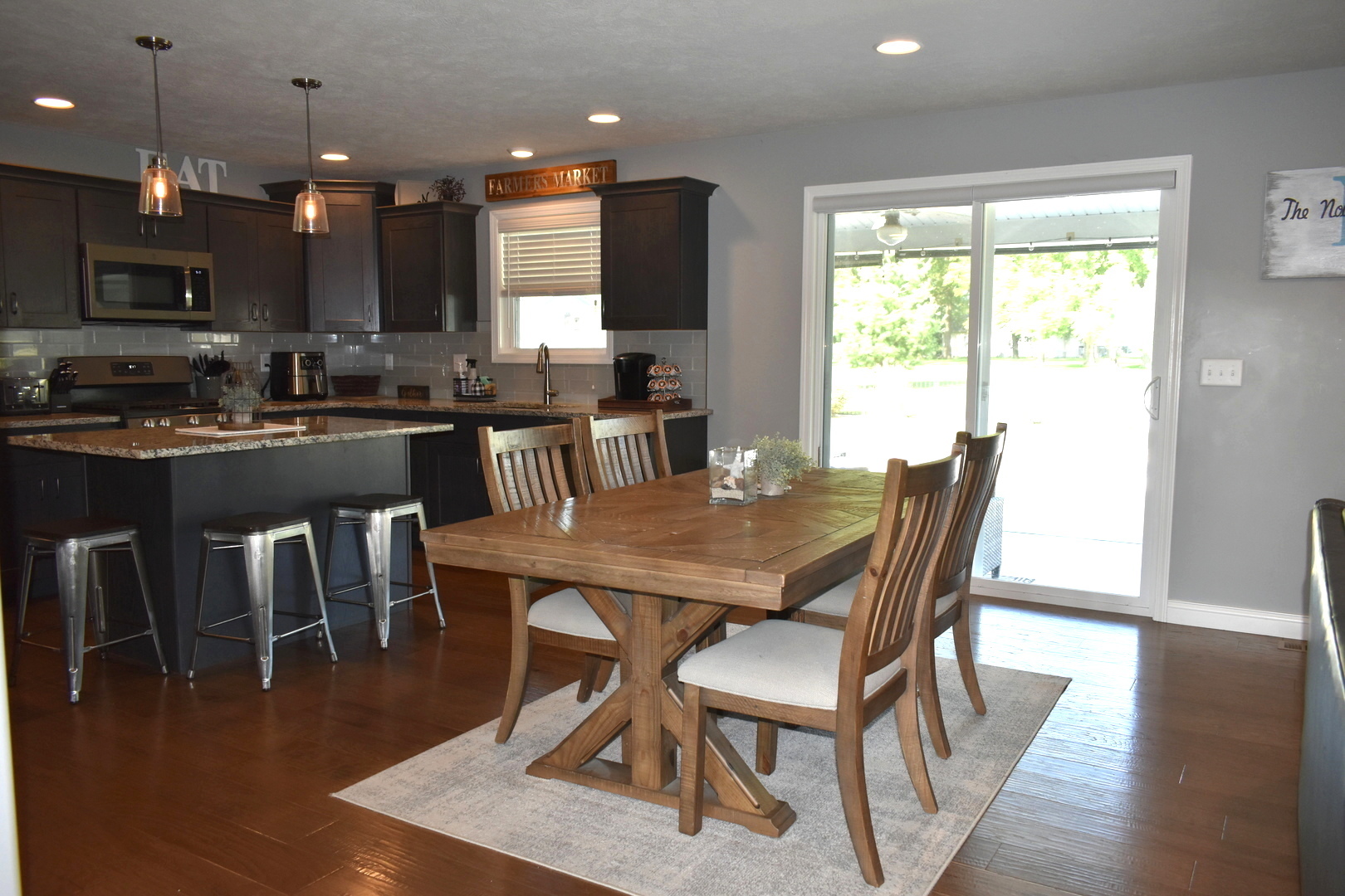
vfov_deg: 47.9
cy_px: 448
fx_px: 1009
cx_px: 672
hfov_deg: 67.4
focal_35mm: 27
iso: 800
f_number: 4.5
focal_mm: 18
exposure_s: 1/200
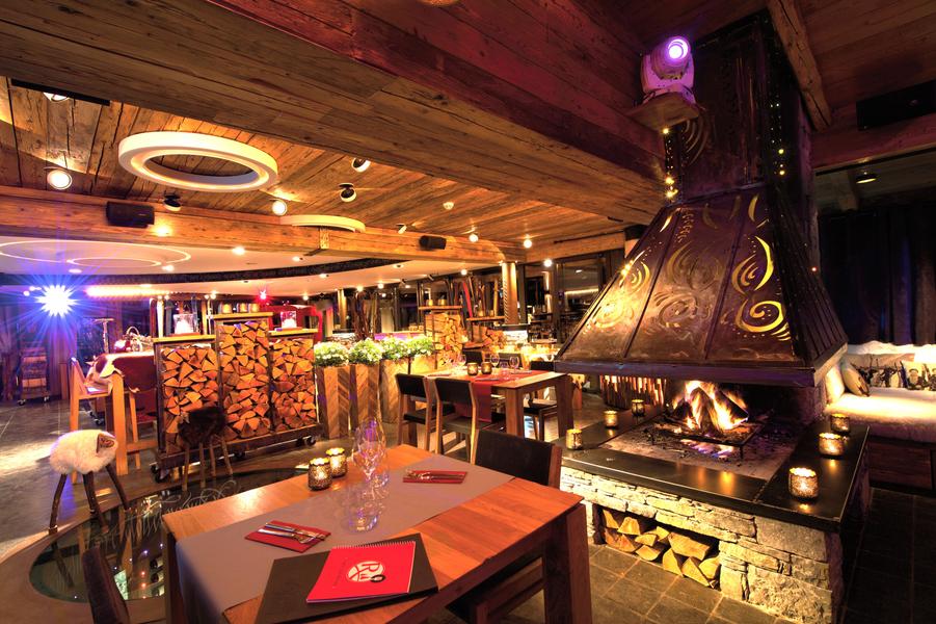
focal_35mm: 17
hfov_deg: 93.3
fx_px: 442
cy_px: 312
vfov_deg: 70.4
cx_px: 468
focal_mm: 17
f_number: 13
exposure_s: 3
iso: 200
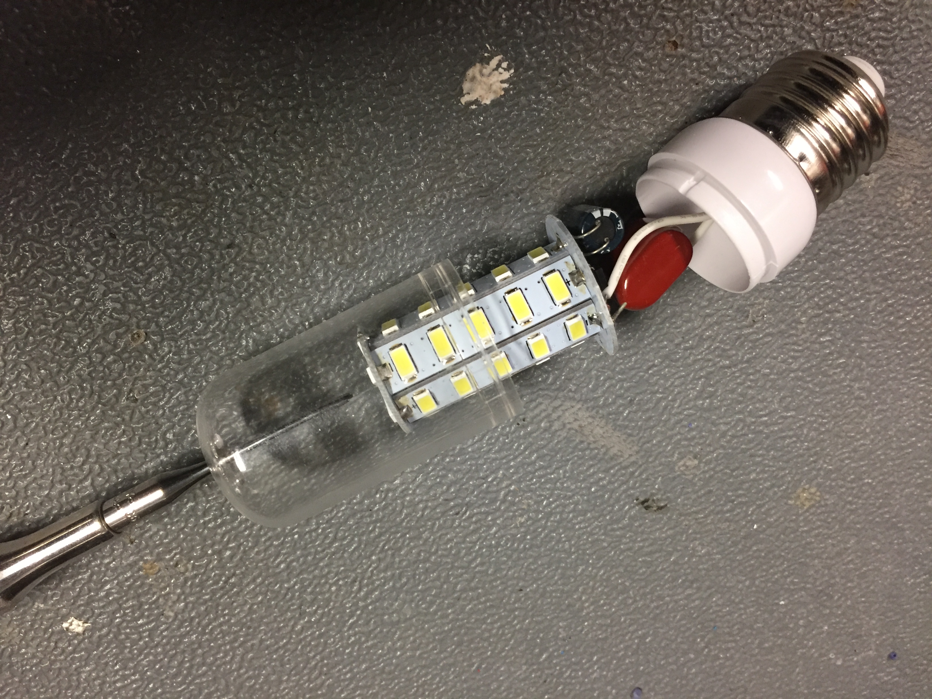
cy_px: 350
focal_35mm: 29
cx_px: 466
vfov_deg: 48.2
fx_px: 781
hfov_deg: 61.7
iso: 160
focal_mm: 4.15
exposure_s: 1/30
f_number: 2.2
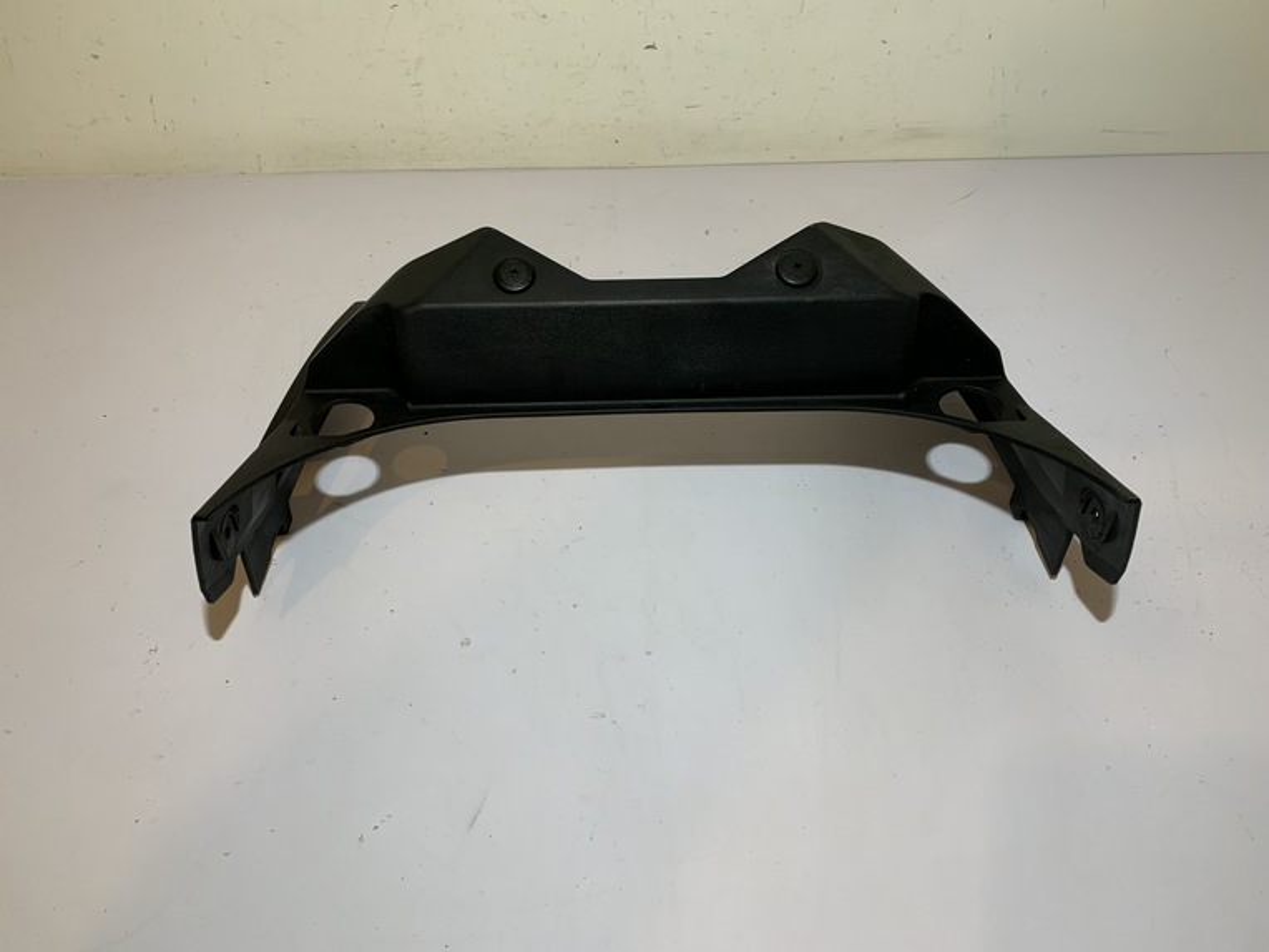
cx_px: 634
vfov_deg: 53.1
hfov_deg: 67.3
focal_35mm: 26
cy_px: 476
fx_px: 953
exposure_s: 1/122
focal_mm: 4.25
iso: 64
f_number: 1.8
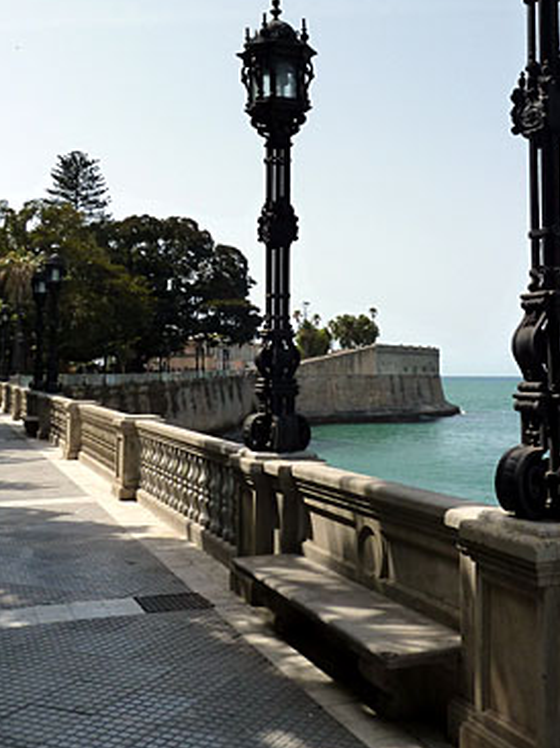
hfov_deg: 35.1
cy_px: 288
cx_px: 307
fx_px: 885
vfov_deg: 45.5
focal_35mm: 41
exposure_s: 1/400
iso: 125
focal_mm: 4.1
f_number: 5.6
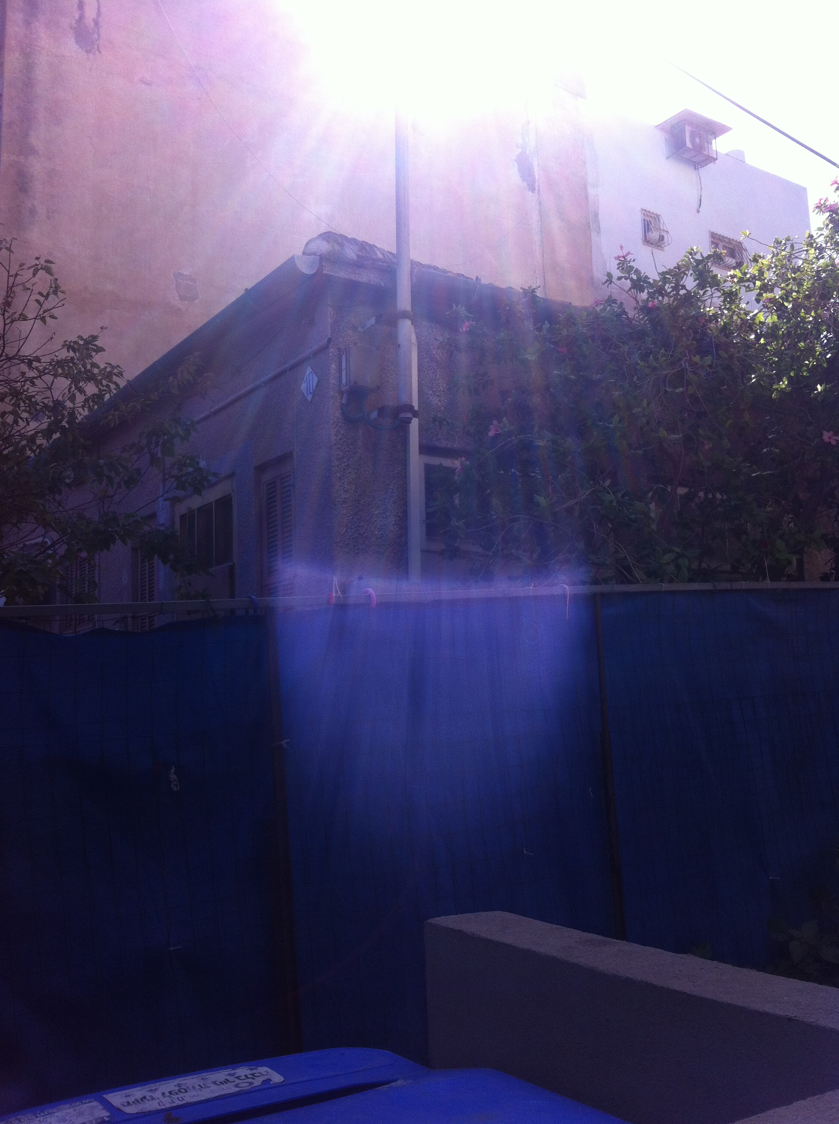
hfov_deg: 40.6
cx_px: 420
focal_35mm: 35
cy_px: 562
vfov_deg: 52.7
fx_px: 1134
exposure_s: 1/1040
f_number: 2.8
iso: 80
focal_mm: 3.85
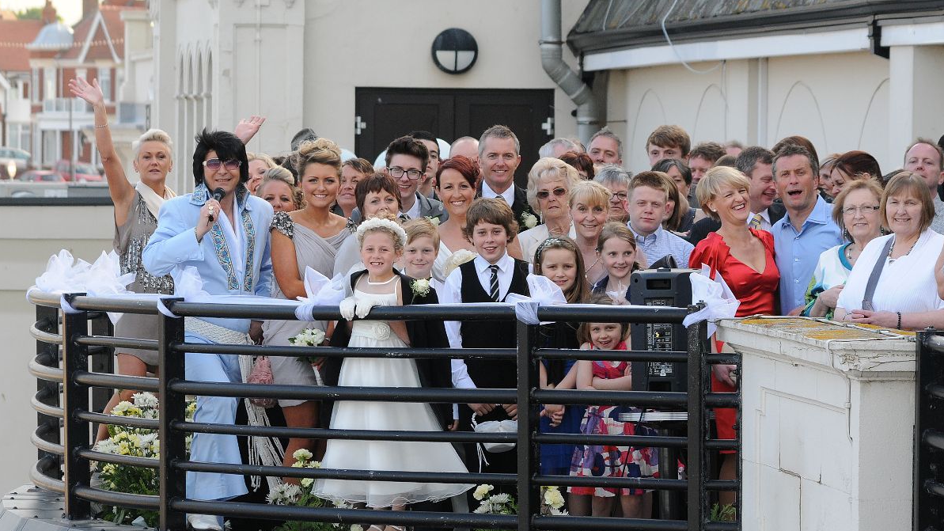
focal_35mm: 158
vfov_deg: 7.7
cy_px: 302
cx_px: 472
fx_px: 3955
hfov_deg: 13.6
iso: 400
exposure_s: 1/200
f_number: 5.6
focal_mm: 100
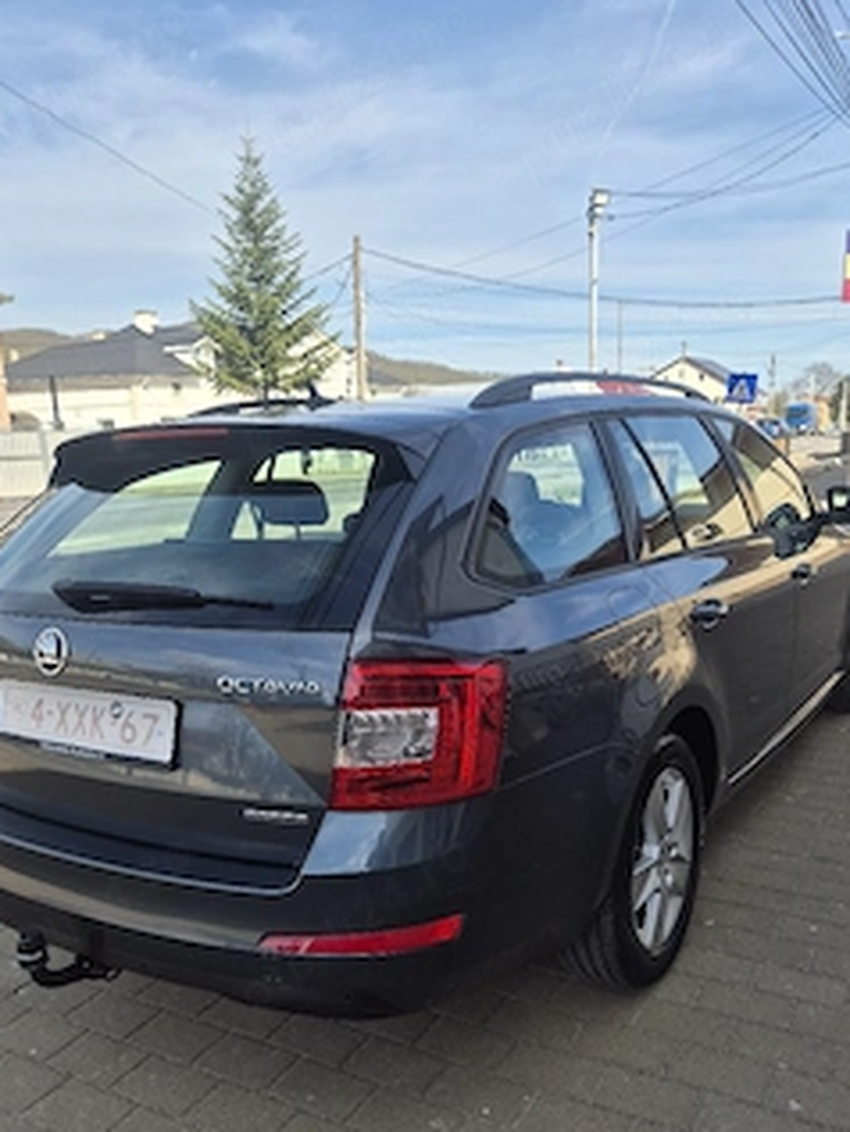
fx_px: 949
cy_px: 689
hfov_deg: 48.3
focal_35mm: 29
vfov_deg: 61.0
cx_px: 425
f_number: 1.8
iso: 25
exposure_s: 1/1111
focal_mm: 5.4
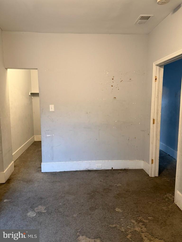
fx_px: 168
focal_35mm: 24
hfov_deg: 56.8
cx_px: 91
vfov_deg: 71.6
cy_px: 121
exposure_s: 1/60
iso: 500
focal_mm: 6.76
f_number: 1.78
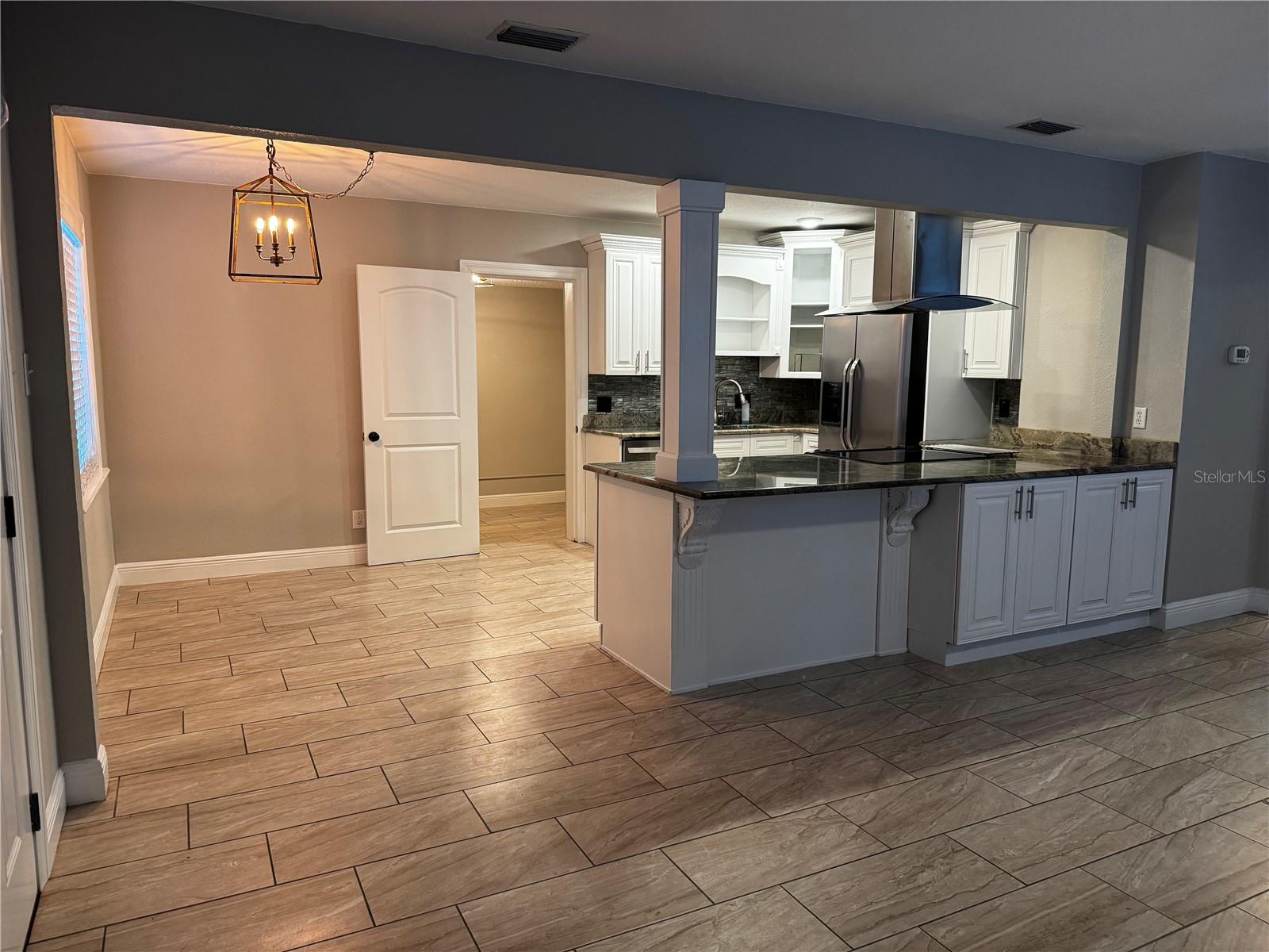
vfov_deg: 56.8
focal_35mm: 24
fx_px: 880
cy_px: 476
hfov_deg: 71.6
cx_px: 634
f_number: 1.78
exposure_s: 1/60
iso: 320
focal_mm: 6.76
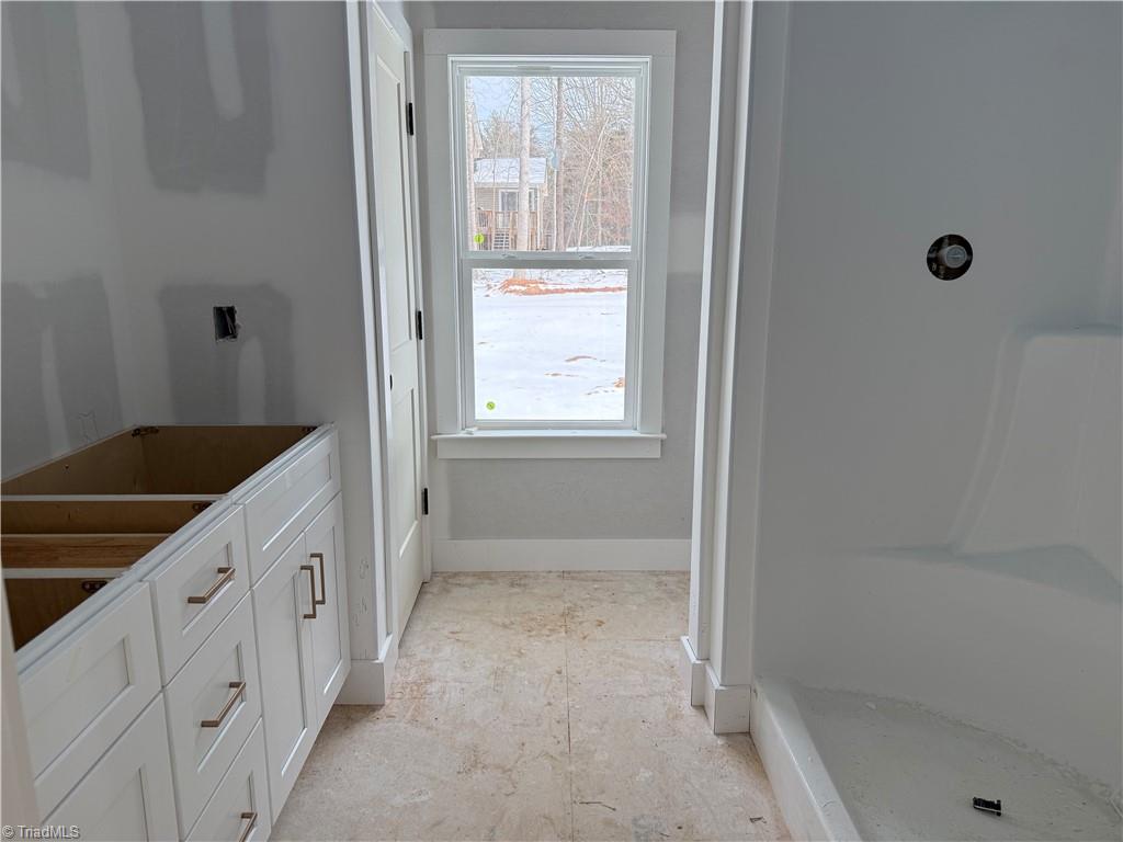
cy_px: 421
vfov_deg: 56.8
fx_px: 779
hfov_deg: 71.6
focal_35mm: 24
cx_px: 562
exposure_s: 1/677
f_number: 1.78
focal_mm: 6.76
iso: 100
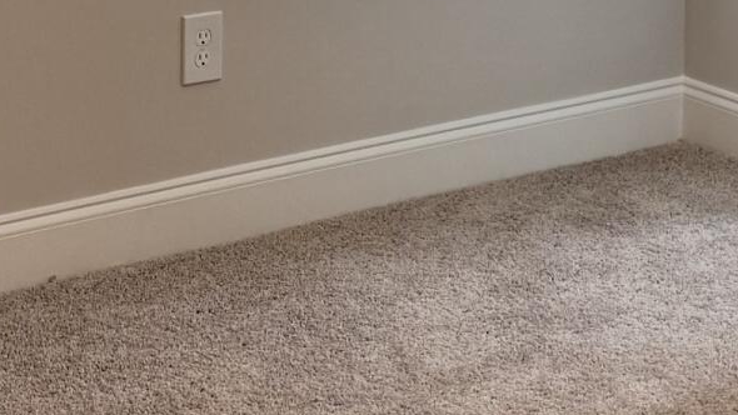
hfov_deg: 16.1
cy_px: -274
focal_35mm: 133
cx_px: 462
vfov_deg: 8.8
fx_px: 2603
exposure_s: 1/120
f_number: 1.78
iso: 125
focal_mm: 6.76
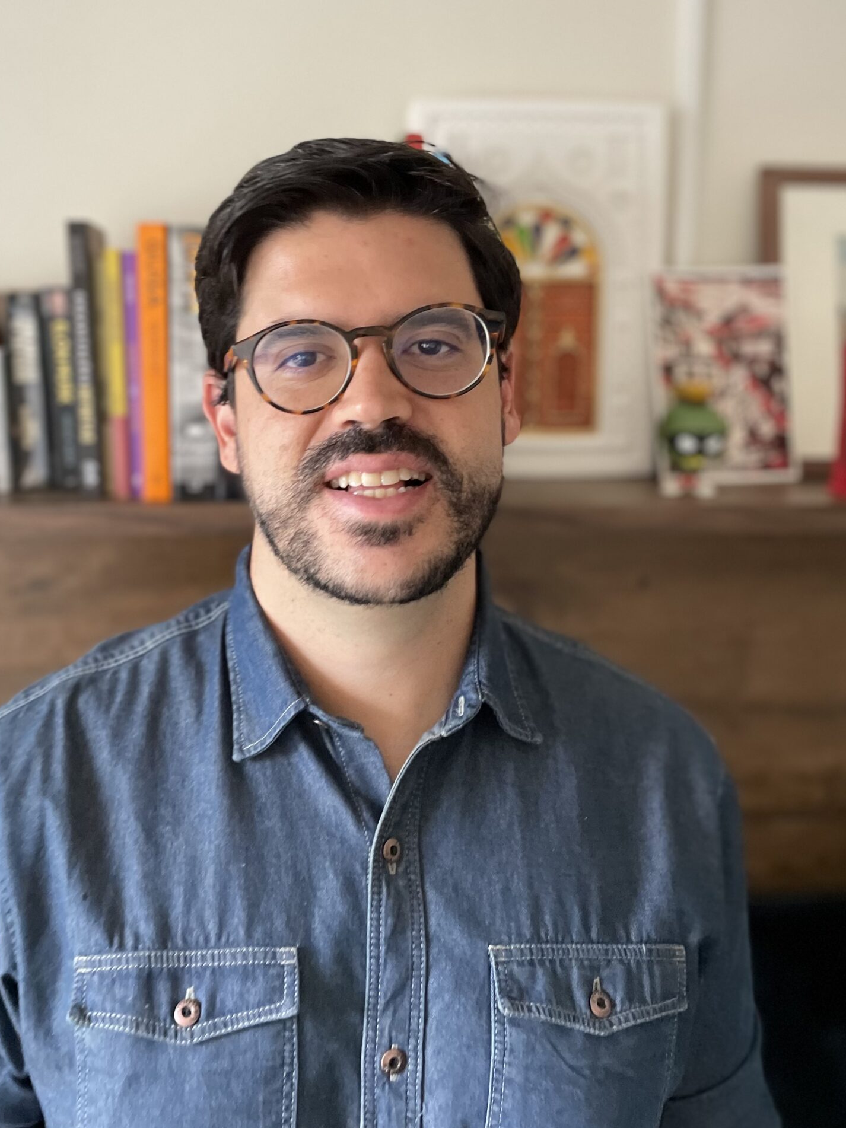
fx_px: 1141
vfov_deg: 52.6
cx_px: 346
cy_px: 517
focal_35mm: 35
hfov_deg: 40.5
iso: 320
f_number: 1.6
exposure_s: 1/60
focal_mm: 4.2
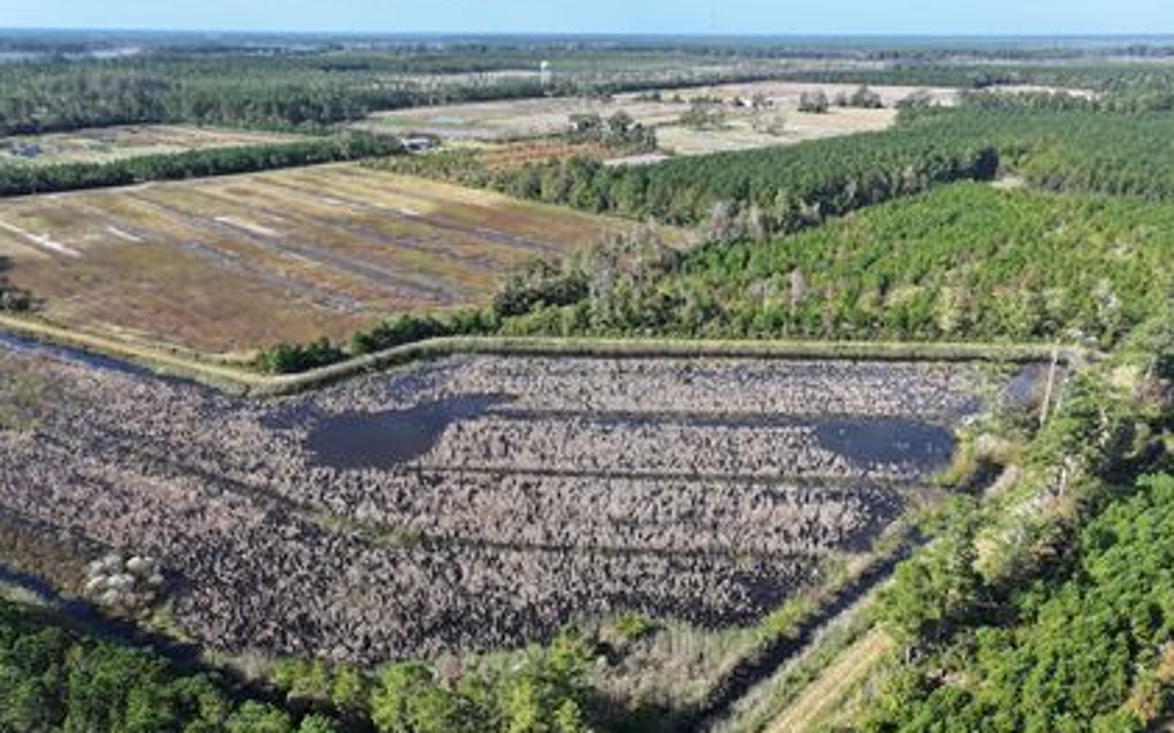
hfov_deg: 70.4
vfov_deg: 47.4
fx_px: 832
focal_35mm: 26
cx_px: 594
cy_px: 432
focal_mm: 12.29
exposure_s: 1/1250
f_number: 2.8
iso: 140
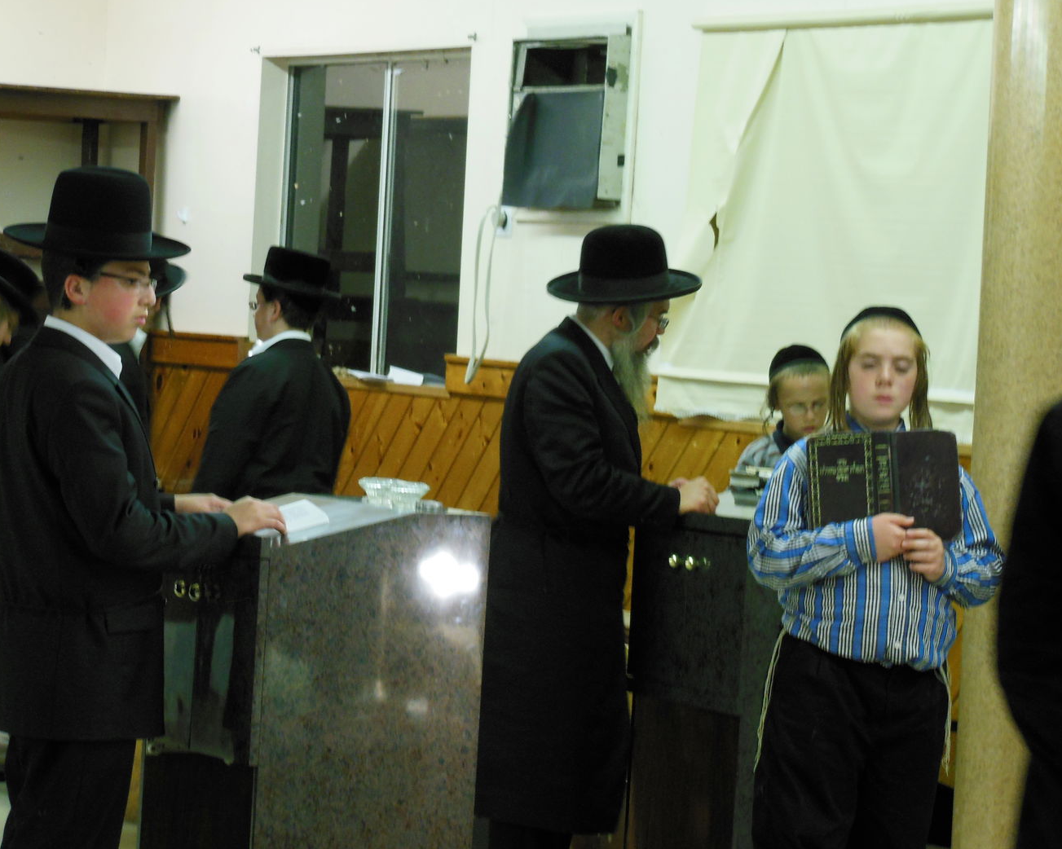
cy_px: 424
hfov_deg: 12.9
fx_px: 4714
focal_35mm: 150
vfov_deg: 10.3
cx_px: 548
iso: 400
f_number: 5.8
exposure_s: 1/10
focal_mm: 25.5
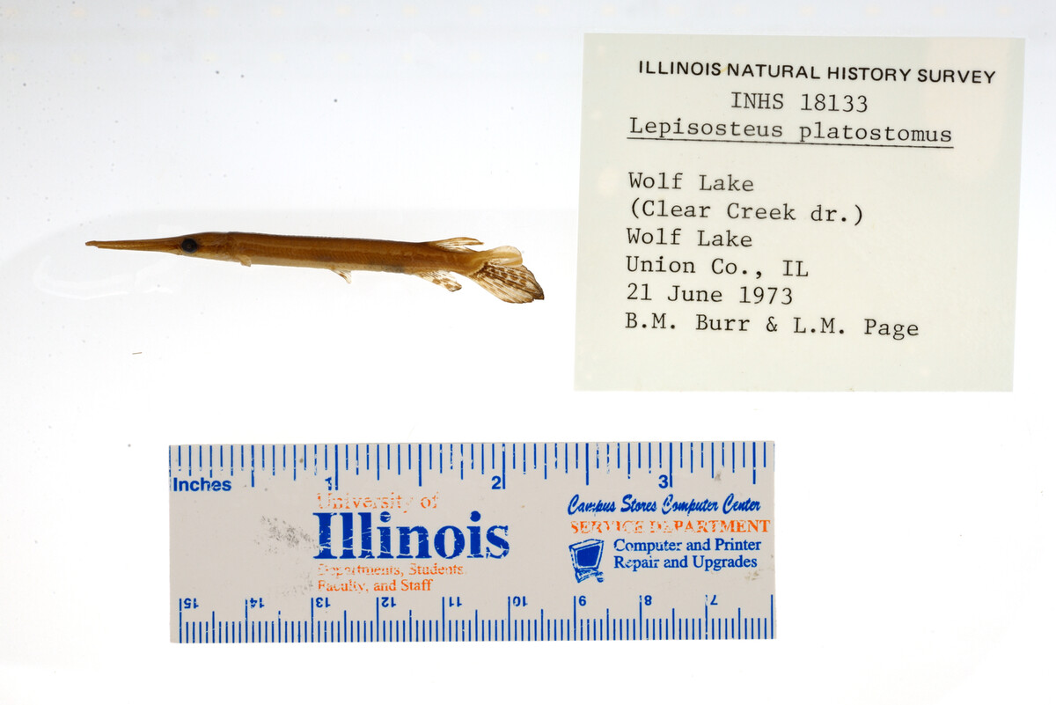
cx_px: 528
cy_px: 352
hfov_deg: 33.4
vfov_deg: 22.6
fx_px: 1761
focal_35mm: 60
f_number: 20
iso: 100
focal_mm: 60
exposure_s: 1/50
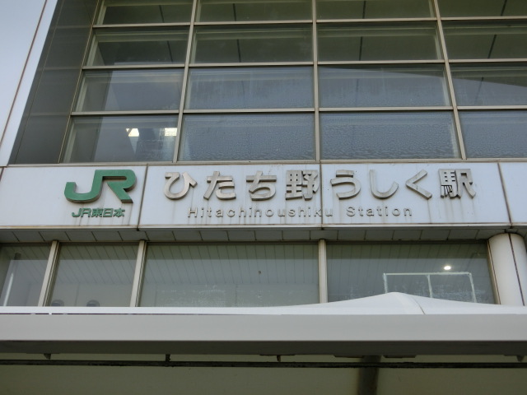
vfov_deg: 32.2
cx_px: 264
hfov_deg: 42.1
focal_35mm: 45
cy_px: 198
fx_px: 685
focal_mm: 8
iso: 80
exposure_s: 1/160
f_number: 4.4
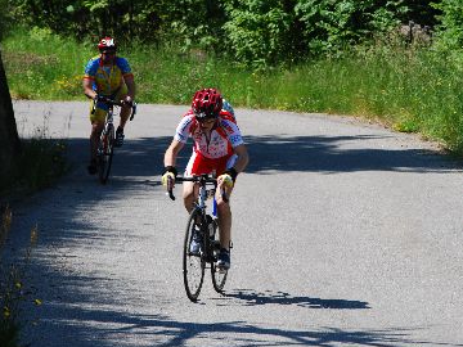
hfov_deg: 6.7
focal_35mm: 298
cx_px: 217
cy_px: 164
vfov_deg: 5.0
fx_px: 3981
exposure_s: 1/125
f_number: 9
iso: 100
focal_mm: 165
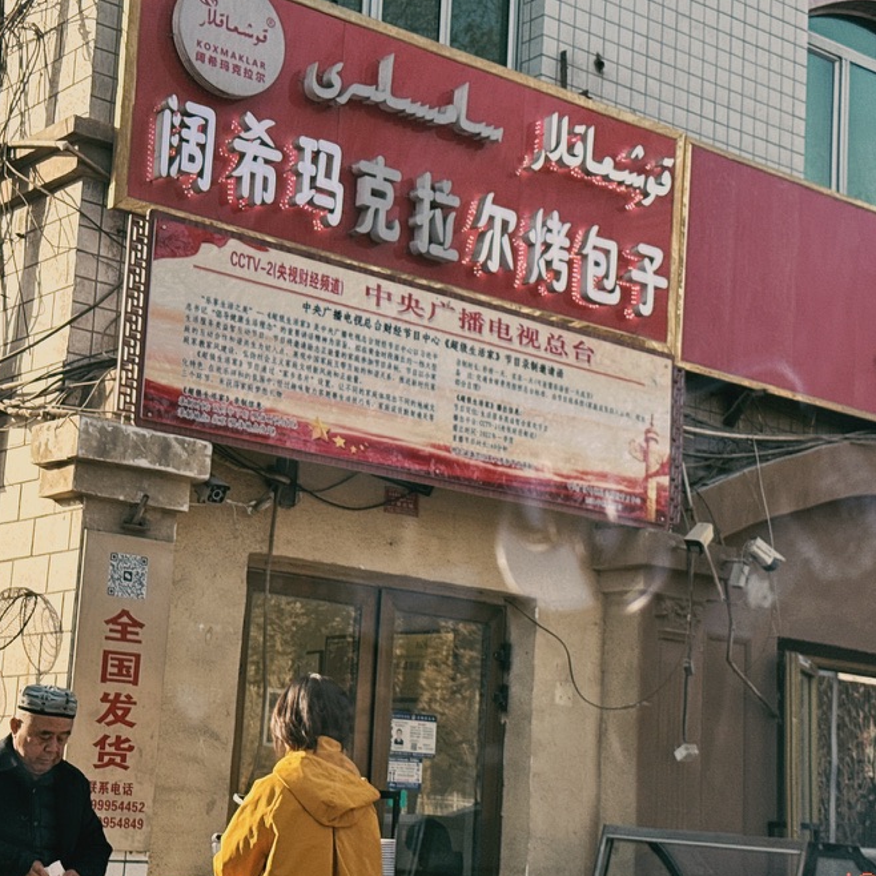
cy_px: 446
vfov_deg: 26.1
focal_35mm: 66
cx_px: 410
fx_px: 1890
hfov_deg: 26.1
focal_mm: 6.76
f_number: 1.78
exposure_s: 1/1085
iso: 80
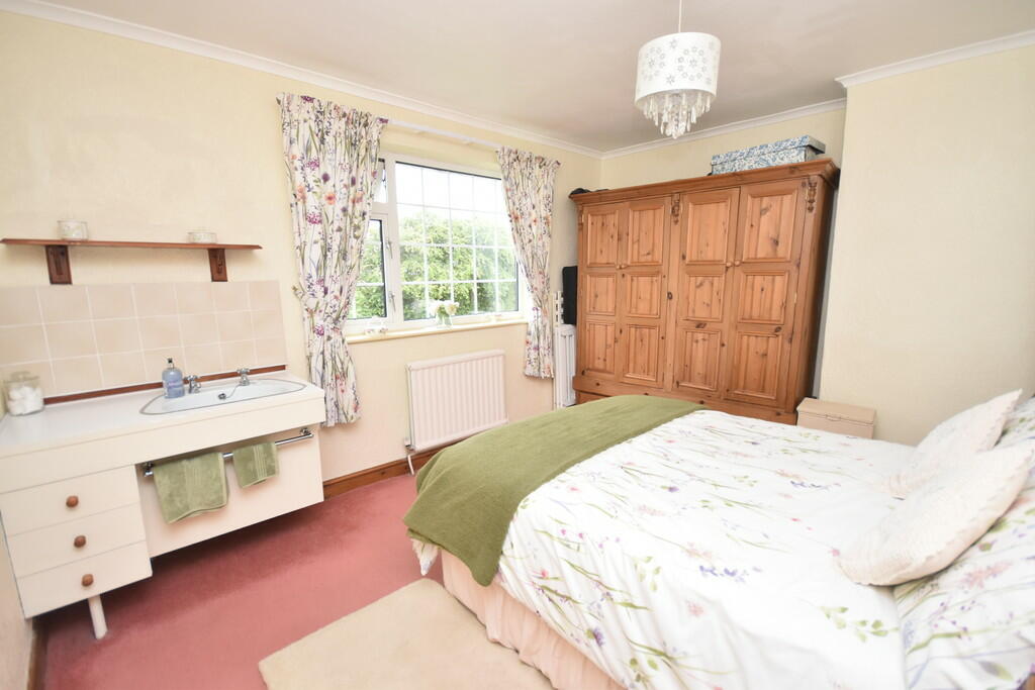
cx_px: 518
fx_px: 431
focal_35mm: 15
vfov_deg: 77.3
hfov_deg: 100.4
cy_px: 345
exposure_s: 1/125
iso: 800
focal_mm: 10
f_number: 4
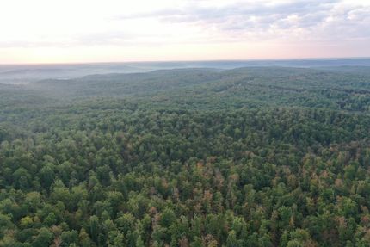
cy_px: 124
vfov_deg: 46.4
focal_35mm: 28
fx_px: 288
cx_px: 185
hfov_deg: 65.5
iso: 100
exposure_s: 1/60
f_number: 3.5
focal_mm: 10.26
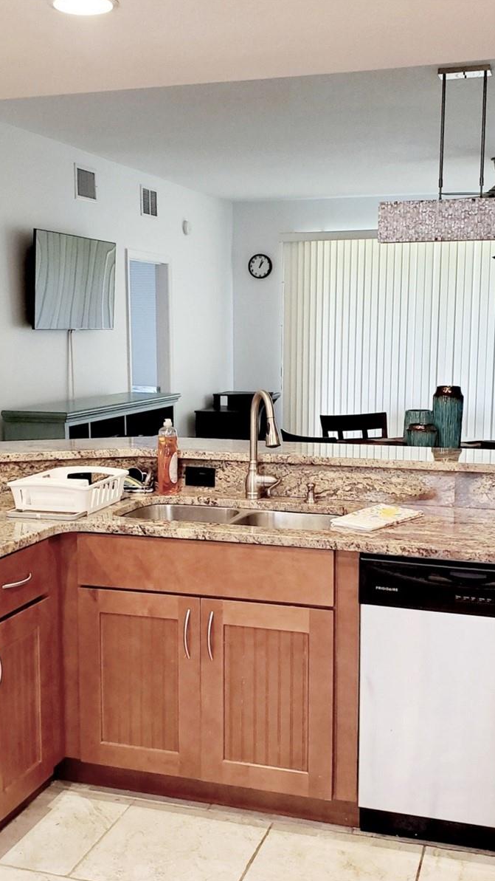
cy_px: 440
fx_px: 887
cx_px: 242
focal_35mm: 38
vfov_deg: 52.8
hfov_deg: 31.2
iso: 200
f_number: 2.4
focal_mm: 4.3
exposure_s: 1/39.1
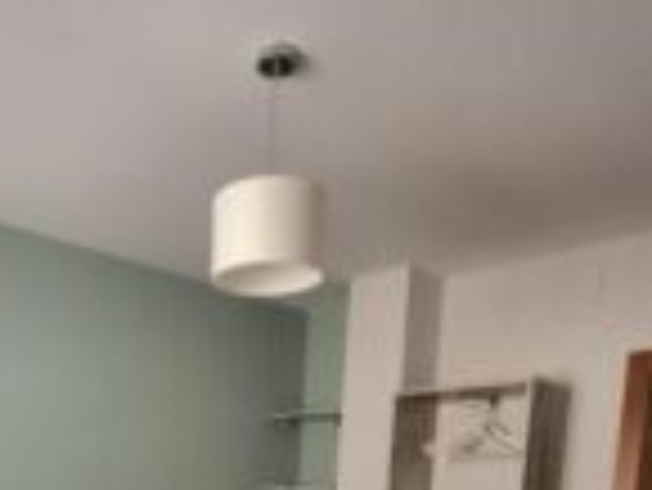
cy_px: 598
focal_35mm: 34
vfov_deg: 33.5
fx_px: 641
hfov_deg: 51.4
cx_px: 155
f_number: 2.2
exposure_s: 1/33
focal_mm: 1.74
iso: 320
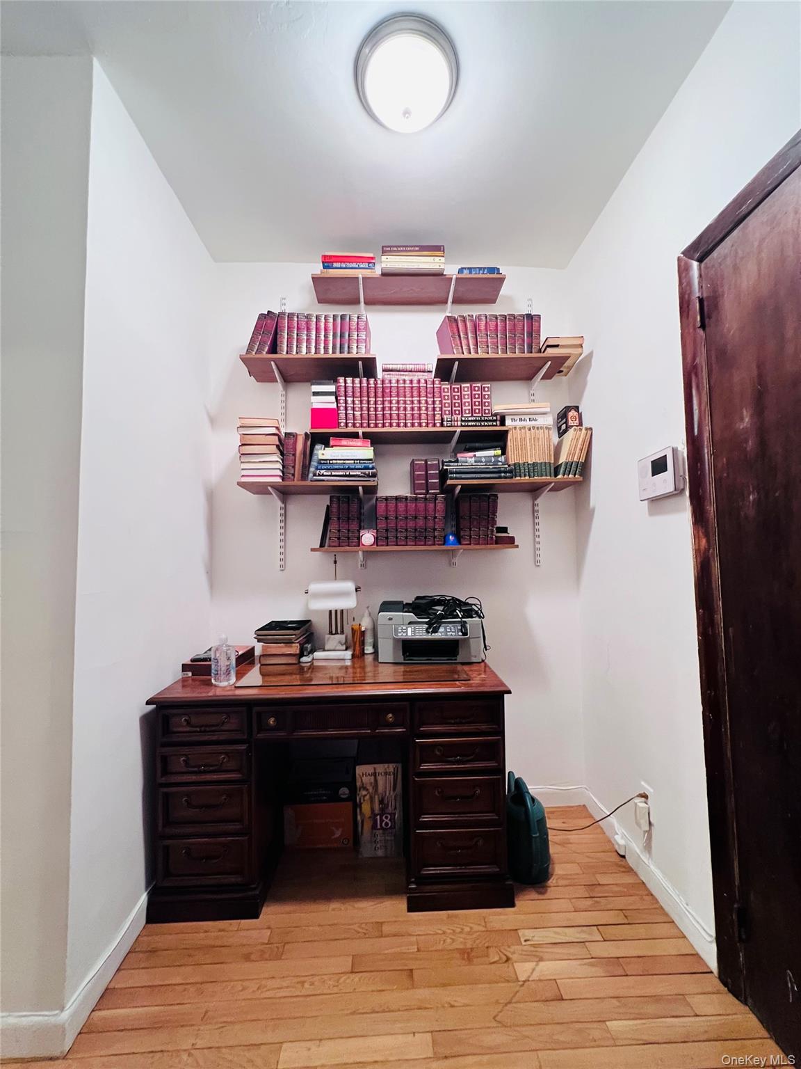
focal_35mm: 13
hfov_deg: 89.9
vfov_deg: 106.2
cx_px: 400
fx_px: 401
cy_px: 534
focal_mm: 1.57
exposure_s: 1/60
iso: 500
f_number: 1.8
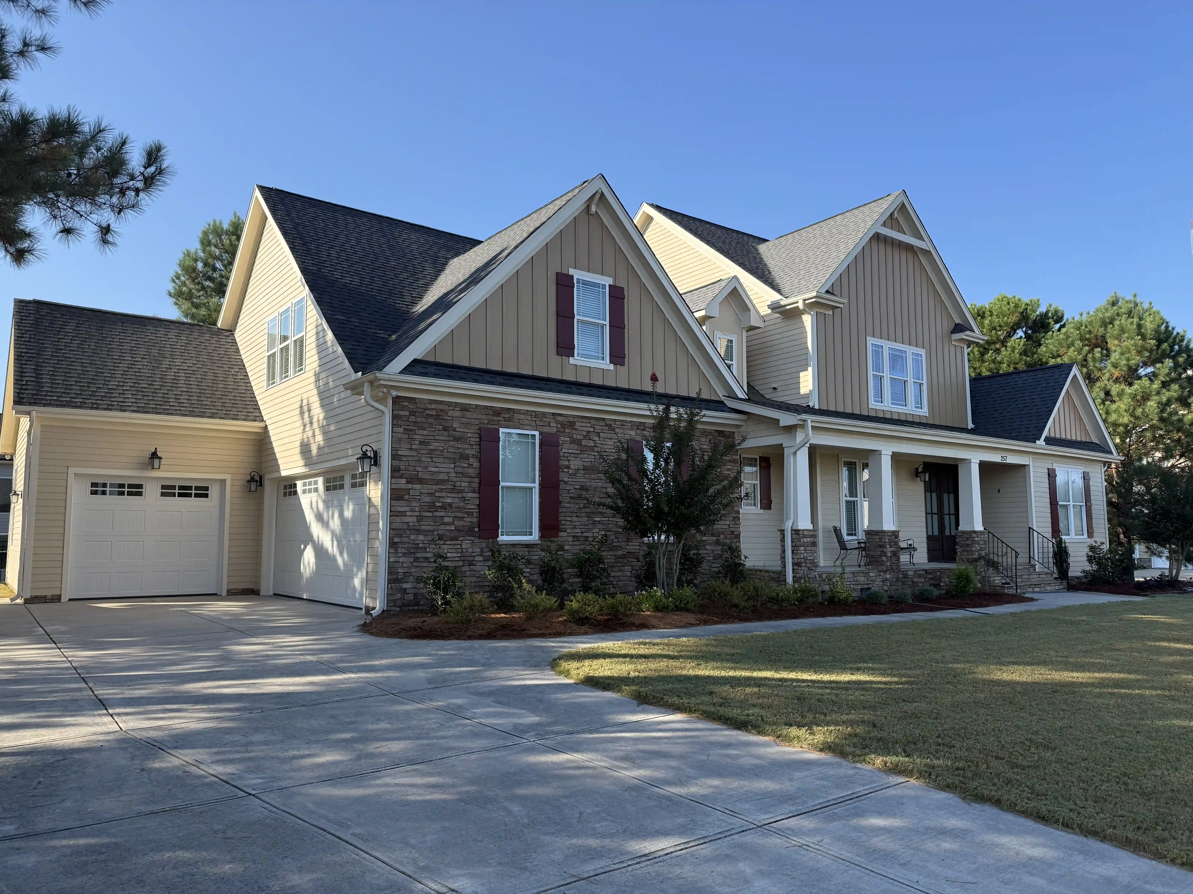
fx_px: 827
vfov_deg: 56.8
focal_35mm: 24
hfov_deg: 71.6
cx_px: 596
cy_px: 447
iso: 100
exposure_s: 1/2445
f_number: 1.78
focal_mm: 6.76
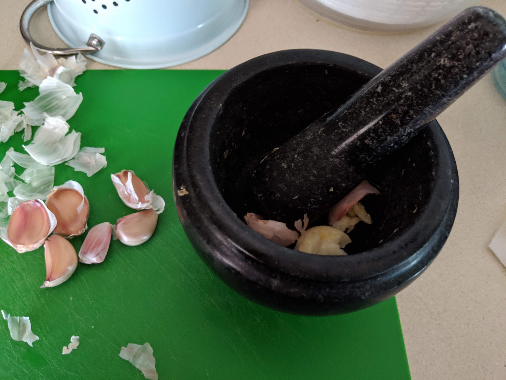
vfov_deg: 51.4
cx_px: 253
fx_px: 395
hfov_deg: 65.3
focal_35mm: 27
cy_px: 190
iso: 290
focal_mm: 4.44
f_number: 1.8
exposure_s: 1/25
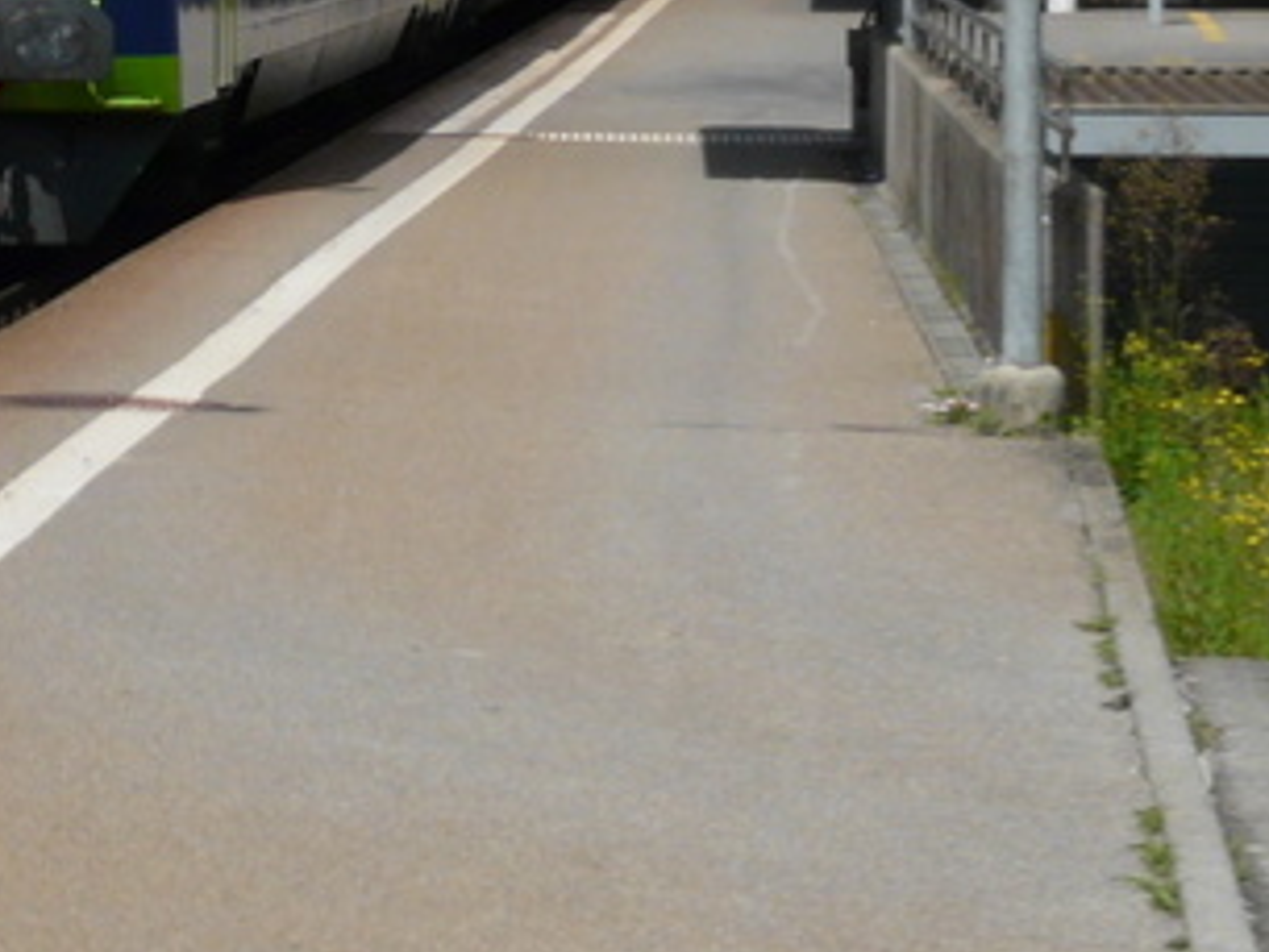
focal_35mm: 239
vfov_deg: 6.2
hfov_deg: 8.3
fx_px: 8765
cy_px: -241
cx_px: 121
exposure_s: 1/500
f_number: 6.3
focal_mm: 12
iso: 100
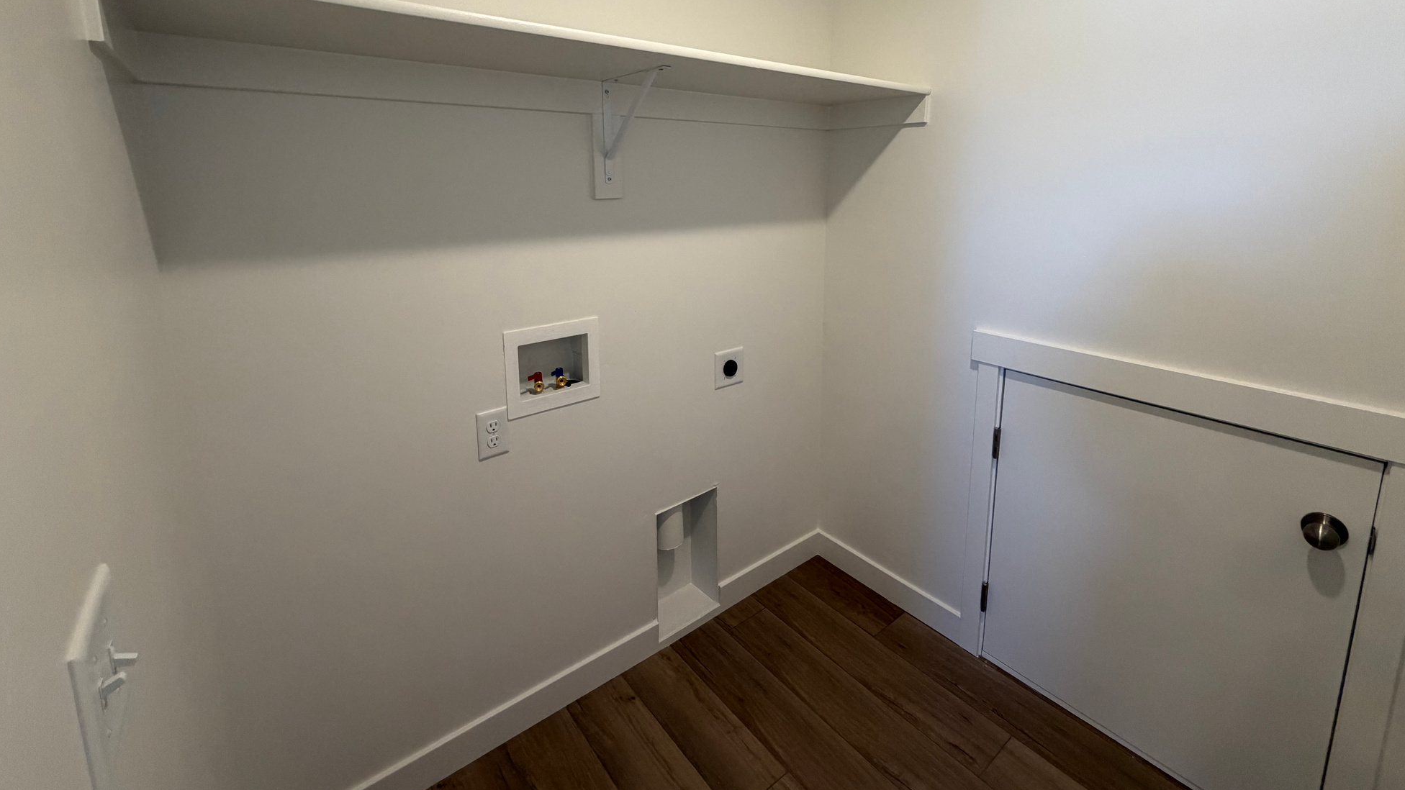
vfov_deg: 65.4
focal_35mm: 16
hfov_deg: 99.4
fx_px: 596
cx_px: 698
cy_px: 268
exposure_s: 1/120
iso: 250
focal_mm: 2.22
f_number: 2.2
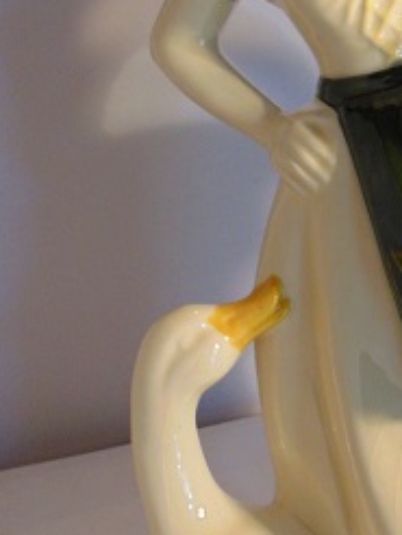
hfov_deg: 21.5
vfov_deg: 29.7
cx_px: 441
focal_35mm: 65
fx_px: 1005
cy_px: 202
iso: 160
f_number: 3
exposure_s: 1/40
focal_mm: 4.5
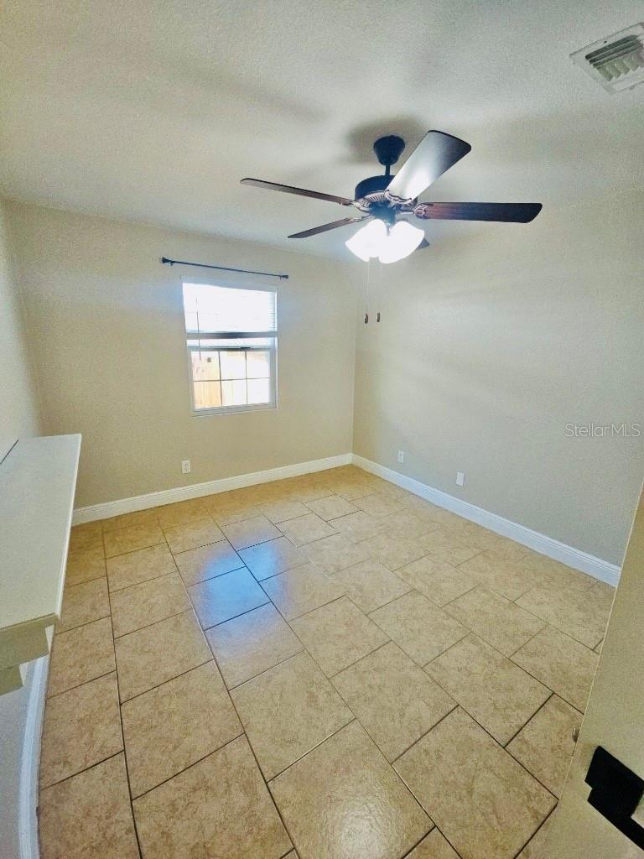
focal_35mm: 13
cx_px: 322
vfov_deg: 106.2
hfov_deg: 89.9
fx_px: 322
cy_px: 430
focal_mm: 2.2
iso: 139
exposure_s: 1/60.2
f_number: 2.2
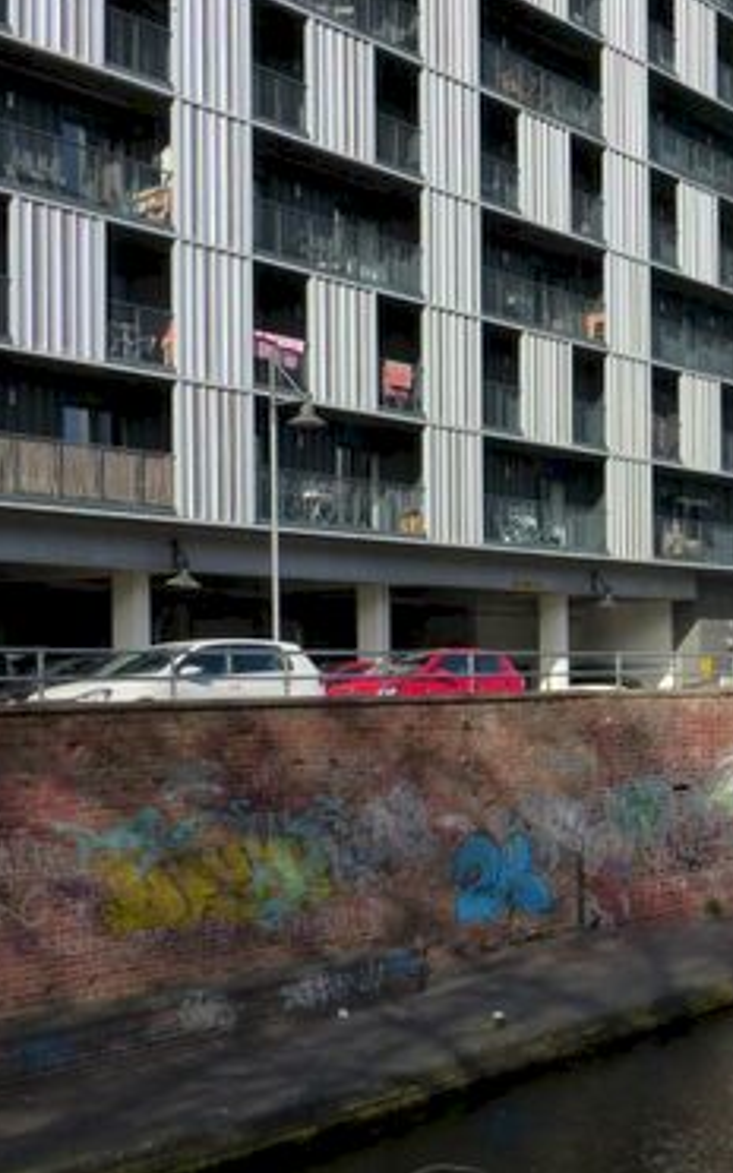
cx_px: 777
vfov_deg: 40.2
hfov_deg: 24.4
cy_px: 666
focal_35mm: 50
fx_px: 1598
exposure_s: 1/800
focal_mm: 4.3
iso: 160
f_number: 4
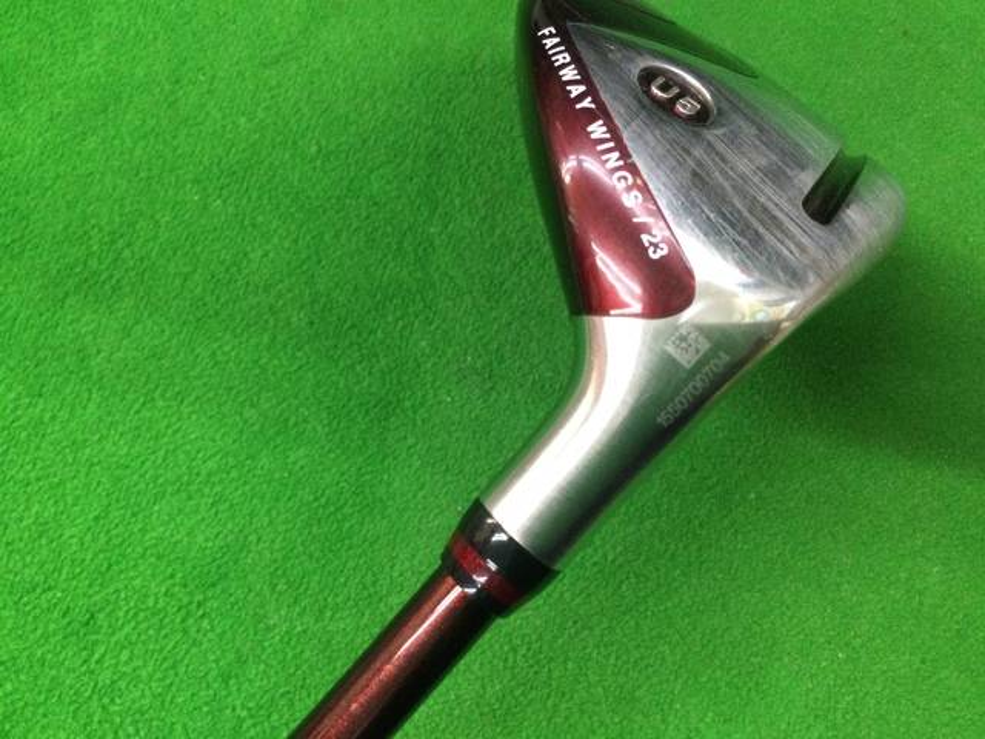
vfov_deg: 45.4
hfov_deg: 58.4
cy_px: 370
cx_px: 492
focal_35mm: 31
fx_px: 882
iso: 160
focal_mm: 3.3
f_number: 2.4
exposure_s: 1/30
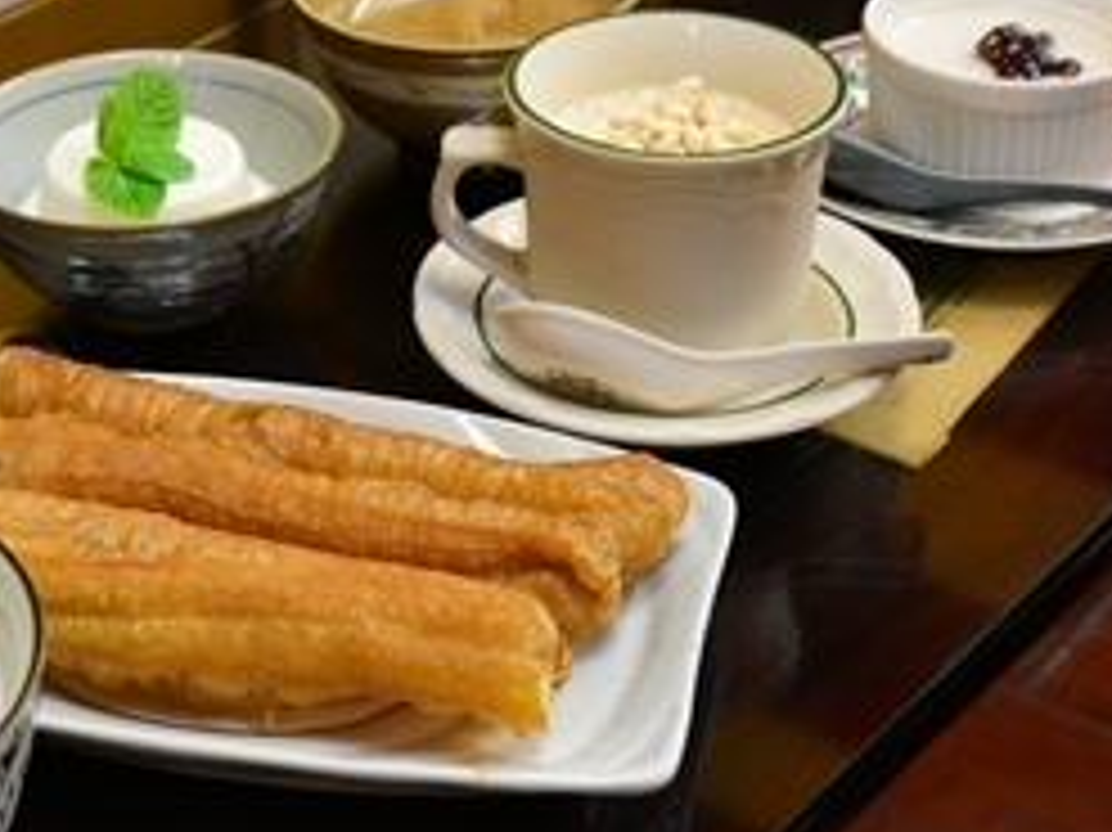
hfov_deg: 24.4
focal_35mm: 79
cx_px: 257
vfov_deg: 18.6
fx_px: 2536
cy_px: 337
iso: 2200
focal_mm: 27
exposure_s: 1/40
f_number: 5.6
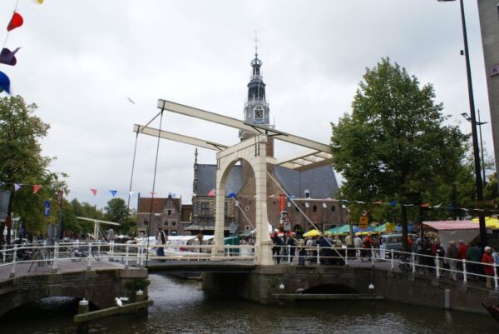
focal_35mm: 30
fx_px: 416
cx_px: 250
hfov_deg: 61.9
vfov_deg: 43.7
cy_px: 167
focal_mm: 20
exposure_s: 1/100
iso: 100
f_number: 10
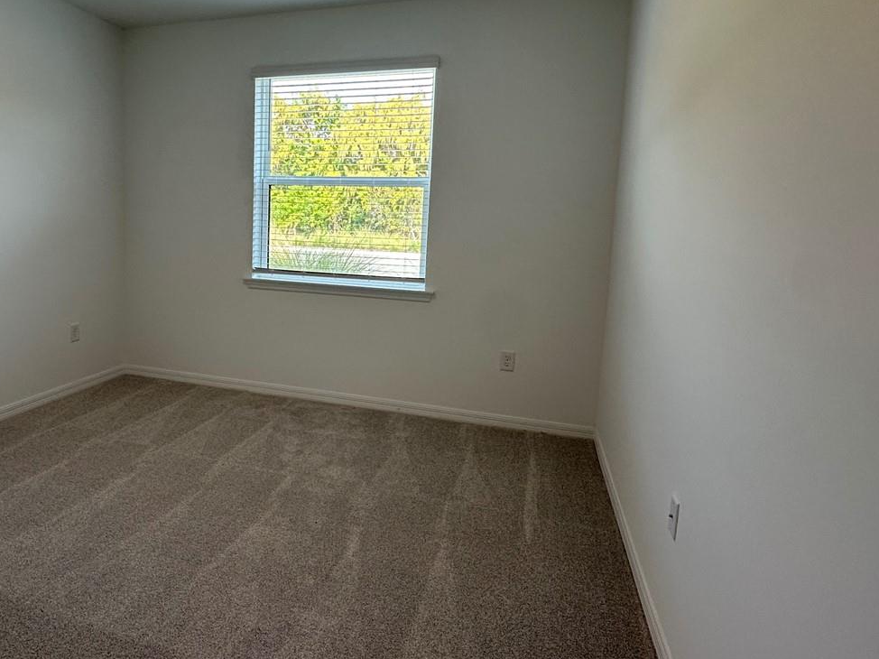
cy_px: 278
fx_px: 584
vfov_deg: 58.6
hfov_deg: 72.4
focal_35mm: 23
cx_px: 318
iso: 80
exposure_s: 1/120
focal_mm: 2.22
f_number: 2.2
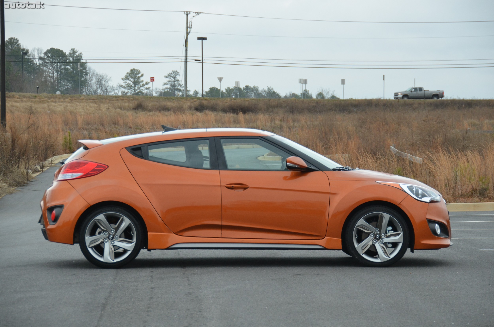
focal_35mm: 135
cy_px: 164
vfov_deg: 10.1
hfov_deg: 15.2
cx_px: 247
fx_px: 1849
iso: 800
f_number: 5.3
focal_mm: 90
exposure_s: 1/800
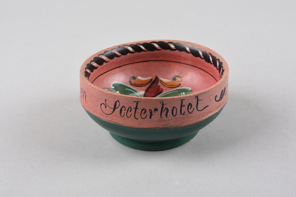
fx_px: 469
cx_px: 148
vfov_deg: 23.8
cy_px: 98
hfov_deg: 35.1
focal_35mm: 57
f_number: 11
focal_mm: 38
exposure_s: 1/125
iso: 100
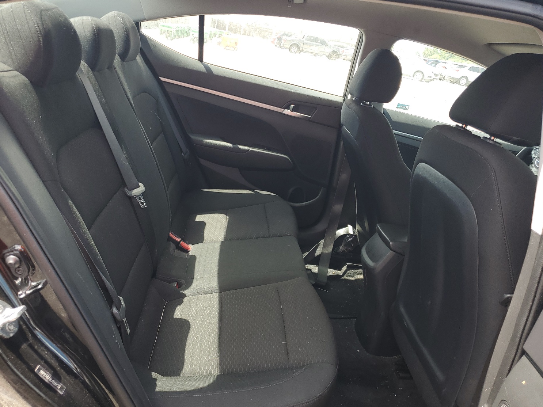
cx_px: 266
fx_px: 439
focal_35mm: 28
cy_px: 217
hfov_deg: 63.4
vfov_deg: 49.7
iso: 50
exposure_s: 1/238
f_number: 1.5
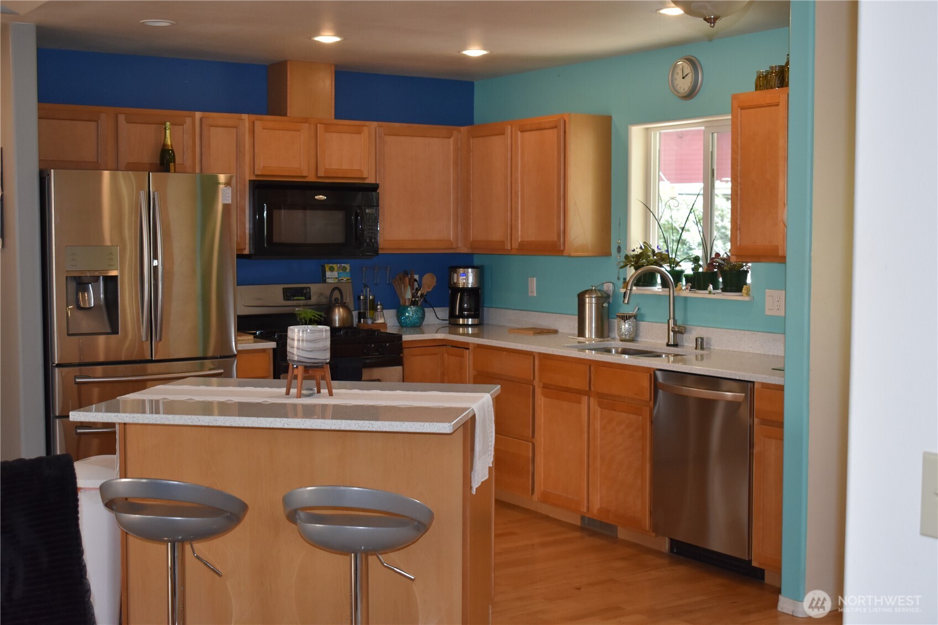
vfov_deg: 28.1
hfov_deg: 41.1
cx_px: 469
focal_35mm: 48
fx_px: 1250
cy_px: 312
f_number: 4.5
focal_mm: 32
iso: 800
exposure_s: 1/200
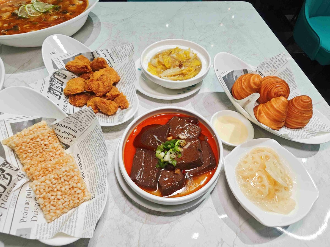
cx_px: 165
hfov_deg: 91.0
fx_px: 162
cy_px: 124
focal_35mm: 17
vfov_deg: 74.7
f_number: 1.8
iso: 80
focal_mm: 2.03
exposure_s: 1/120
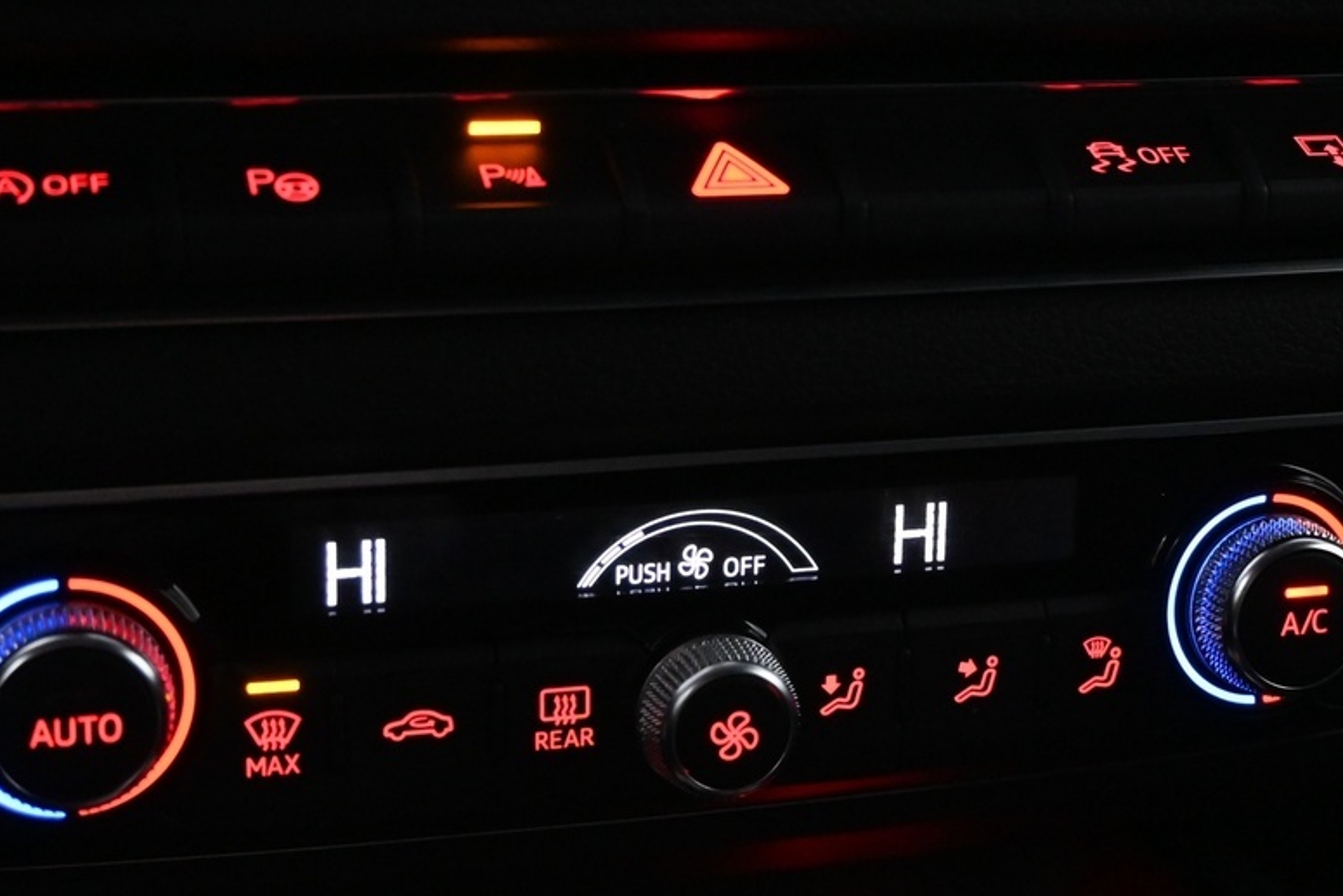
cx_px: 672
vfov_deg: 19.7
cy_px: 343
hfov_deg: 29.2
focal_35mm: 69
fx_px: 2574
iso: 3200
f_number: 4
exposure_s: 1/40
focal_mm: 22
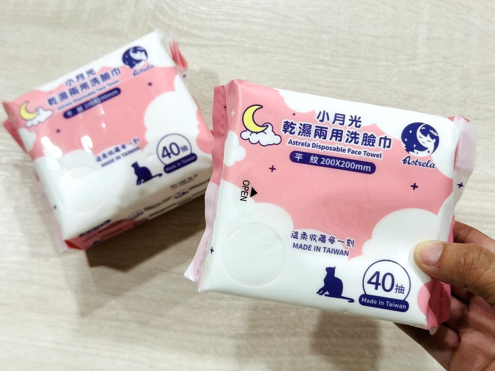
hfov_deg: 39.7
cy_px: 186
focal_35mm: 48
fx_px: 686
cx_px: 248
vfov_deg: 30.3
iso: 64
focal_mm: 6.86
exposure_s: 1/60
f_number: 1.78
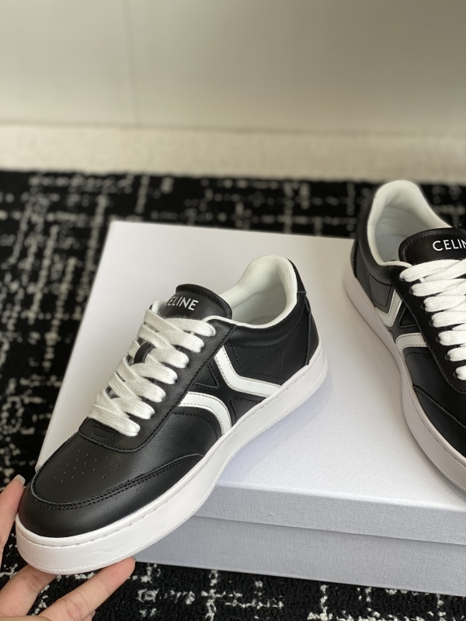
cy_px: 310
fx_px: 933
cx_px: 233
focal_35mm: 52
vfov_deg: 36.8
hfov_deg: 28.0
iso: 20
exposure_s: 1/227
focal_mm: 6
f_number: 2
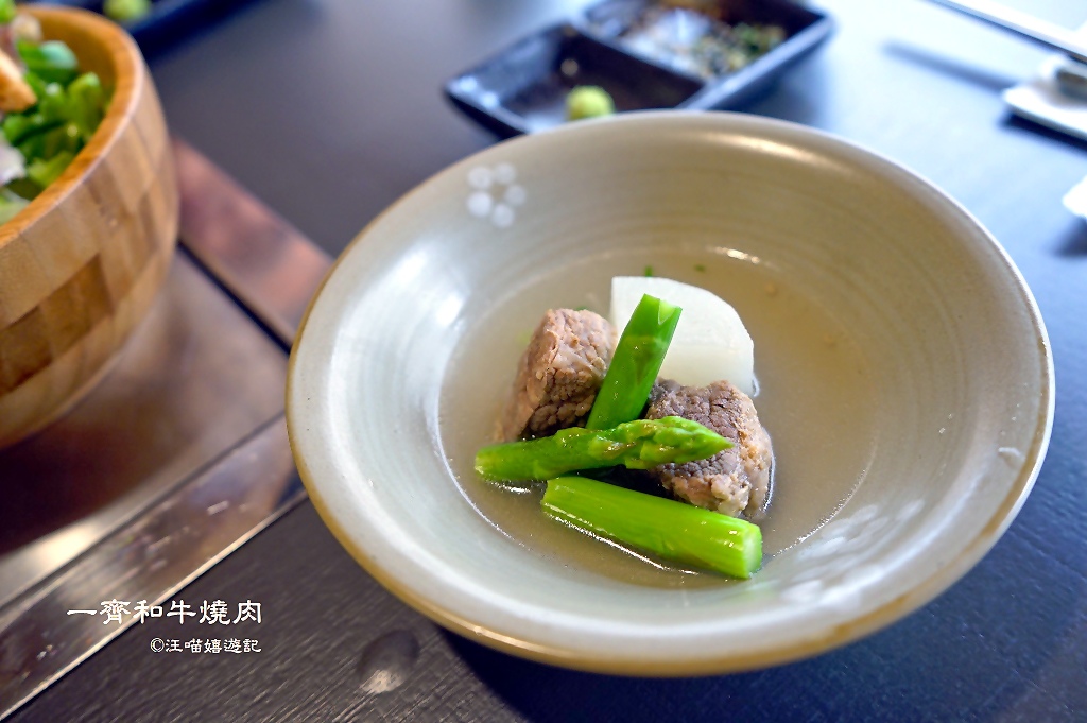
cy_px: 362
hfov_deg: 60.3
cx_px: 544
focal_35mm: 31
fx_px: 935
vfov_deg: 42.3
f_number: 3.5
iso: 1000
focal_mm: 31
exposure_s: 1/60
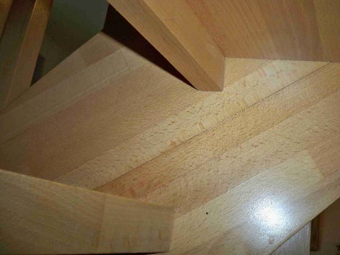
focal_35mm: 35
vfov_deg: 40.7
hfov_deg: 52.6
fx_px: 344
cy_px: 128
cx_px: 170
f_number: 3.1
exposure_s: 1/30
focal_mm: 6.3
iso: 200
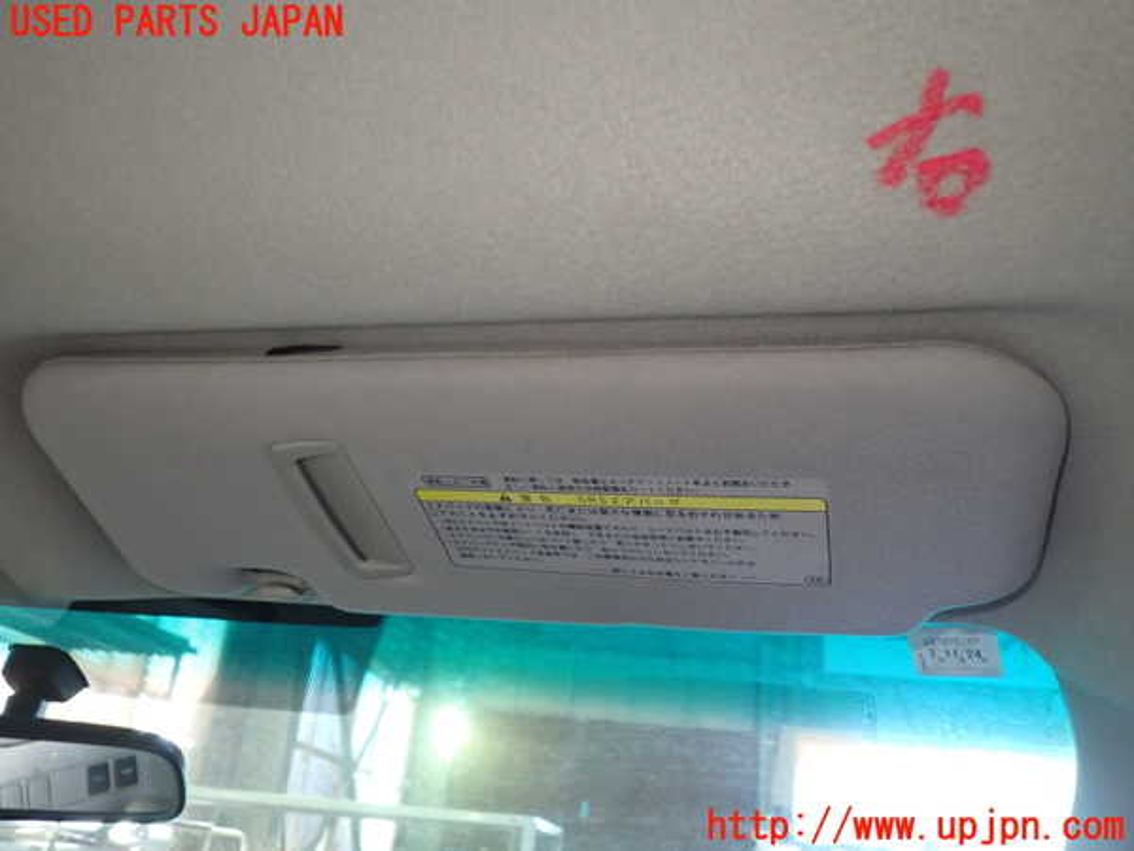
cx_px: 567
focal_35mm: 30
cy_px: 426
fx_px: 983
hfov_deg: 60.0
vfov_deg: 46.8
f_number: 2.3
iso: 320
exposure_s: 1/30
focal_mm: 5.4
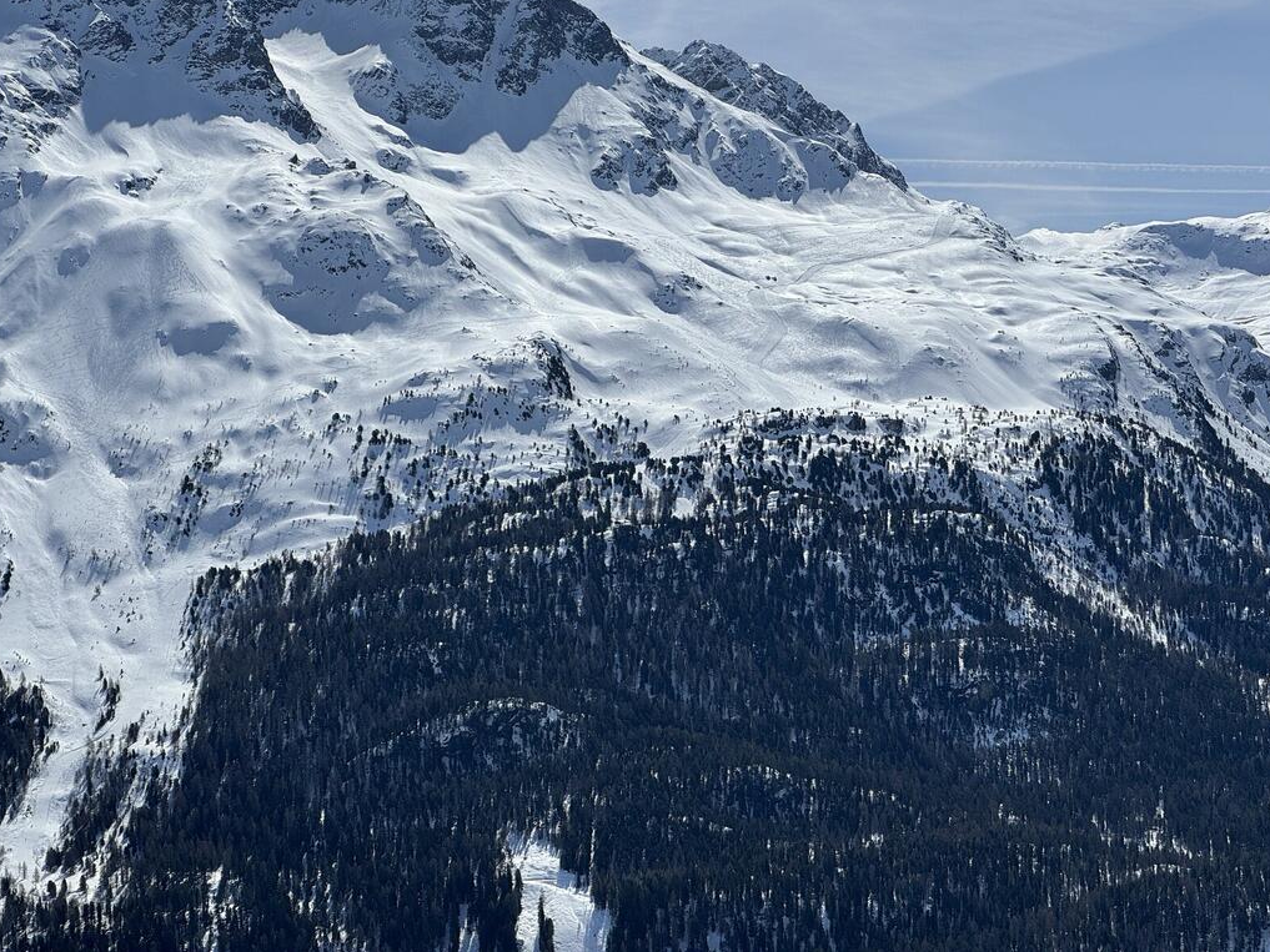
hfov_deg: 25.0
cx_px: 632
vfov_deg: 18.9
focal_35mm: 78
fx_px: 2862
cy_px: 472
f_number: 2.8
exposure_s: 1/3215
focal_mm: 9
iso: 25
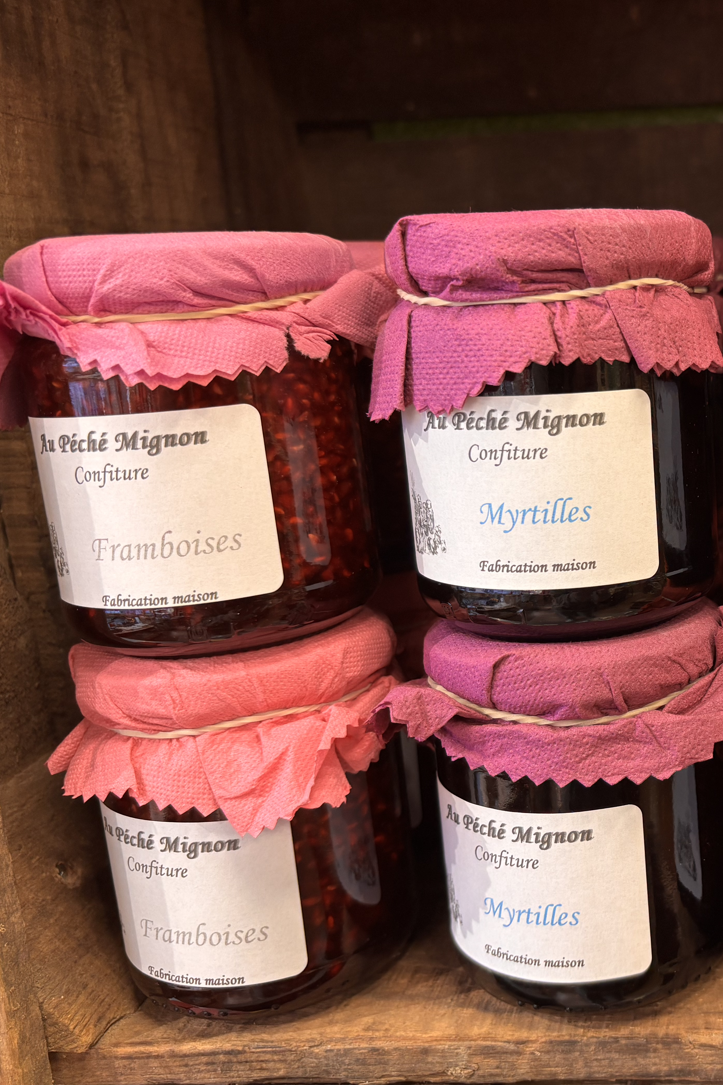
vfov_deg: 51.9
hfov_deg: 33.2
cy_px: 539
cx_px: 708
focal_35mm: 37
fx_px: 1115
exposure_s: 1/50
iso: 100
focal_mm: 5.96
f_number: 1.6
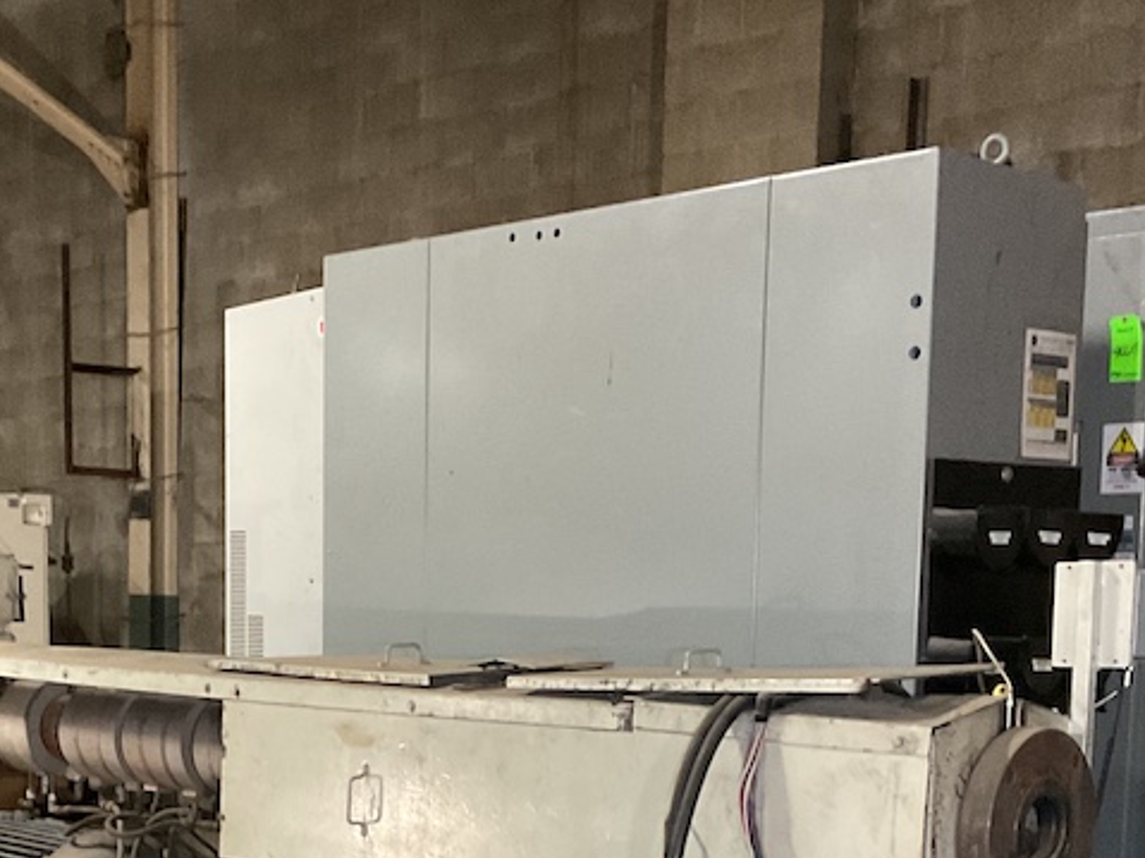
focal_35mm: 62
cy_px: 853
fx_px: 2050
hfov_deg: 31.1
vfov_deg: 22.7
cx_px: 440
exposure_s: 1/30
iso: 400
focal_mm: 3
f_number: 1.8
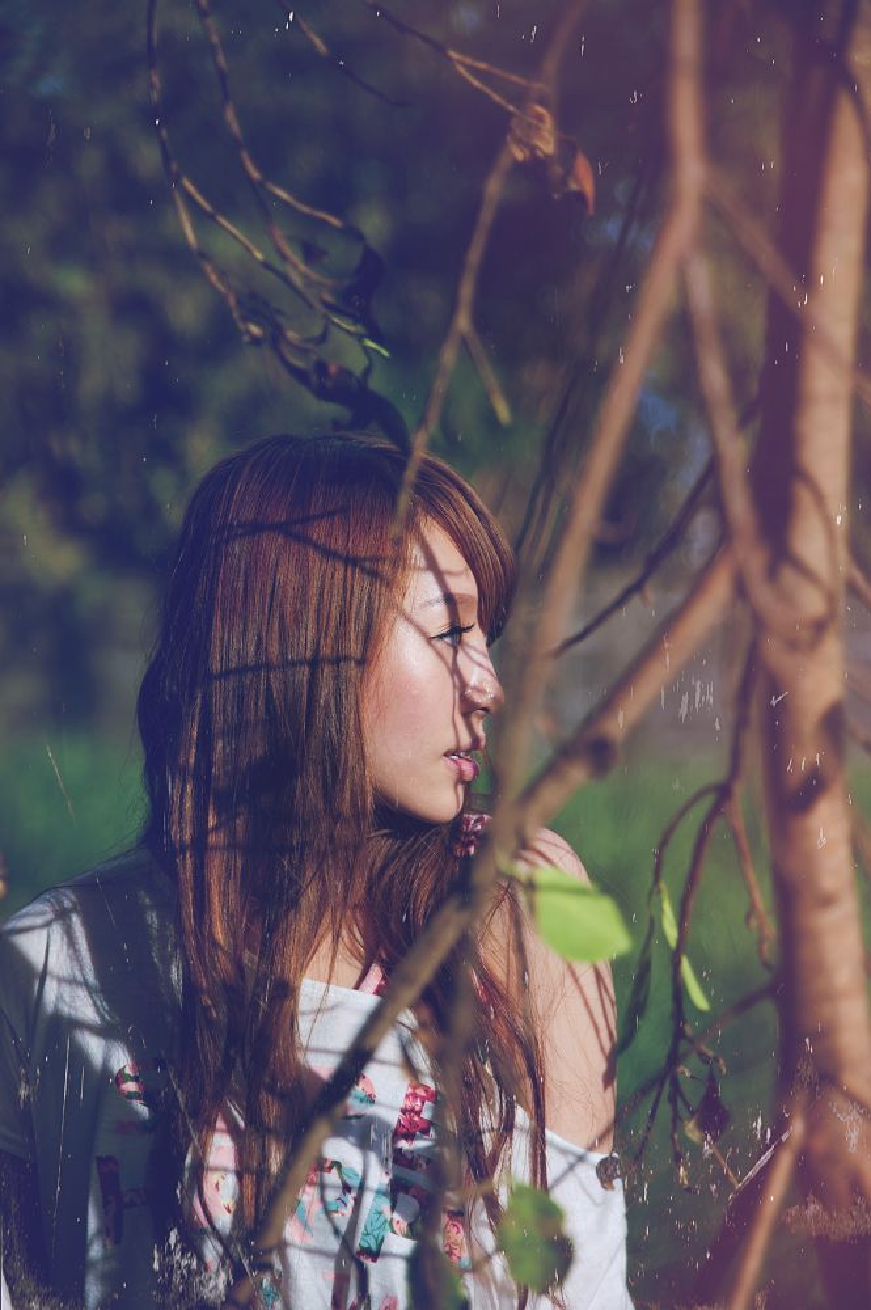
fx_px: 2545
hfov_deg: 19.4
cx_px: 436
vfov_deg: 28.9
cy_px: 655
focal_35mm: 70
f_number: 2.8
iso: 200
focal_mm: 70
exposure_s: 1/2500
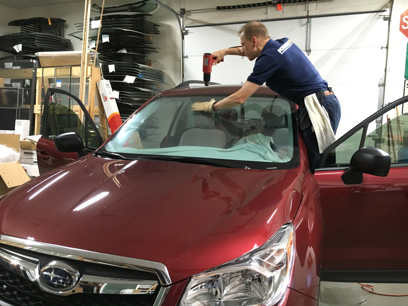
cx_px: 204
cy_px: 153
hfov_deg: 61.7
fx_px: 342
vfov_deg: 48.2
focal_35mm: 29
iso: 200
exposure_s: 1/30
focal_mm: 4.15
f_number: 2.2
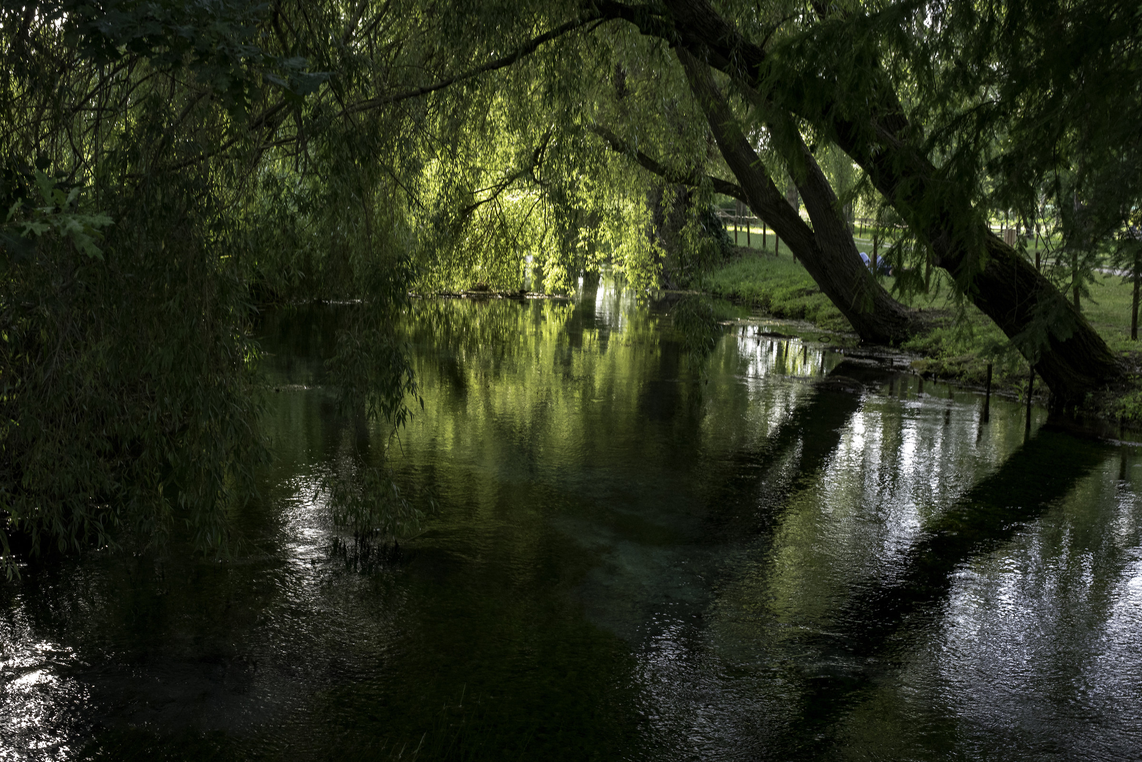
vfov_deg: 27.0
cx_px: 571
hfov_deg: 39.6
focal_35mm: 50
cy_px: 381
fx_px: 1587
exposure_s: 1/50
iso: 3200
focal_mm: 50
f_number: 11
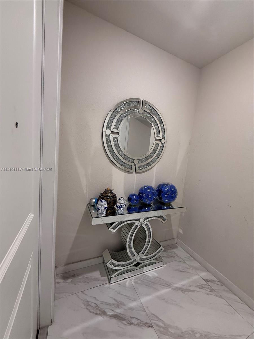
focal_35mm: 14
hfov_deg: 85.7
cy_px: 170
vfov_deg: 102.1
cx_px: 127
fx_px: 137
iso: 320
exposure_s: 1/120
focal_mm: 2.22
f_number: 2.2
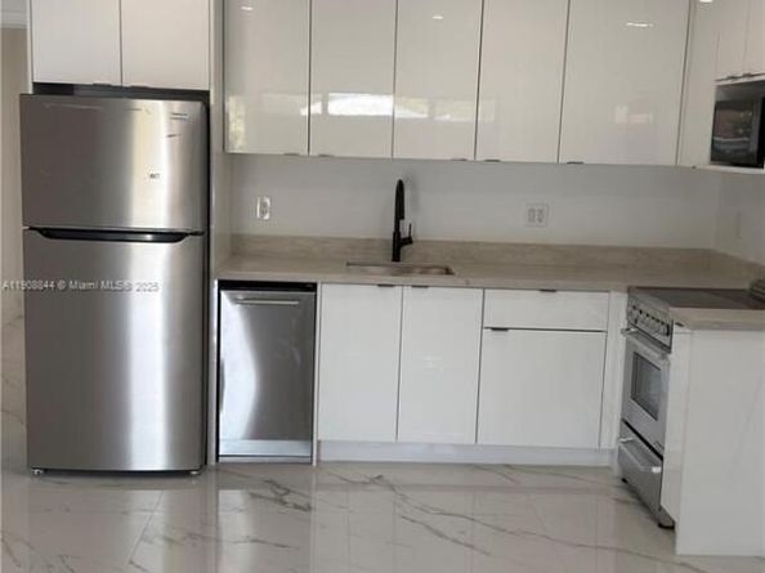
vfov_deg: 56.8
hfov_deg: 71.6
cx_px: 382
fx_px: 530
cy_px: 286
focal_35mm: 24
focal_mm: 6.76
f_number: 1.78
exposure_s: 1/160
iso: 64
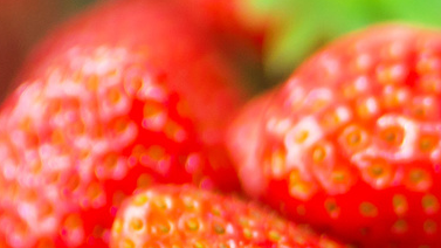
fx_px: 3414
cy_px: 210
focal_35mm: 292
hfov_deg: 7.3
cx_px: 539
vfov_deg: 4.2
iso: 400
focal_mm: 35
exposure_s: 1/80
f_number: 1.6
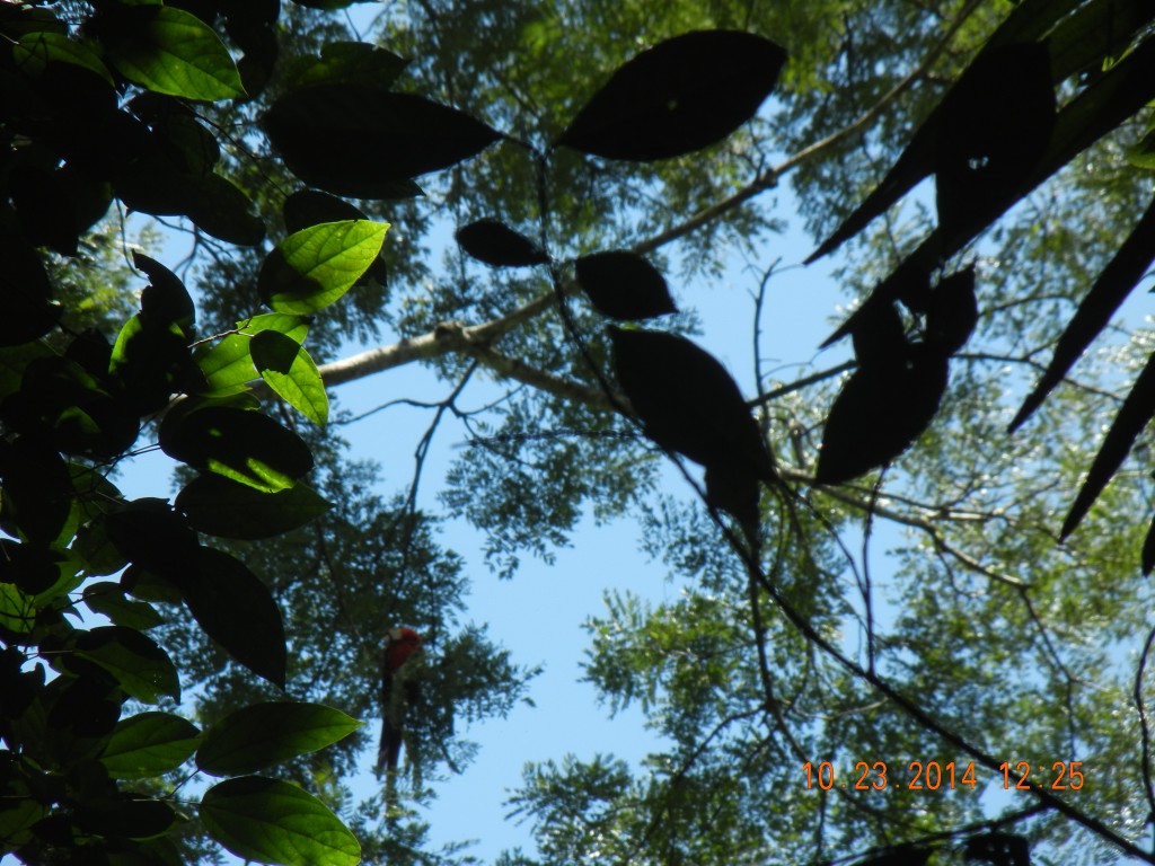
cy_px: 433
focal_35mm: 300
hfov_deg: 6.6
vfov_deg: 5.0
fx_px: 10010
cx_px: 578
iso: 160
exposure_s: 1/176
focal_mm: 54
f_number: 5.6
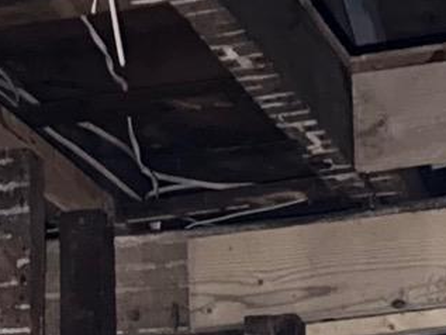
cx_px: 286
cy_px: 777
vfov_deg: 8.8
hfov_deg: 12.7
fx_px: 1998
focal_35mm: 155
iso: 640
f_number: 1.78
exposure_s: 1/5
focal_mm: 6.76
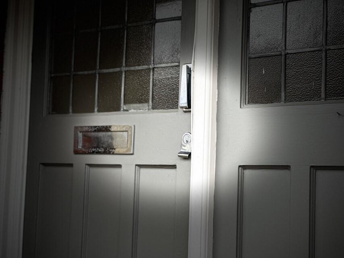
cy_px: 129
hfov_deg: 25.3
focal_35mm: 77
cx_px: 172
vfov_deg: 19.1
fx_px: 765
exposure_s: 1/121
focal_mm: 9
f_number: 2.8
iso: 160
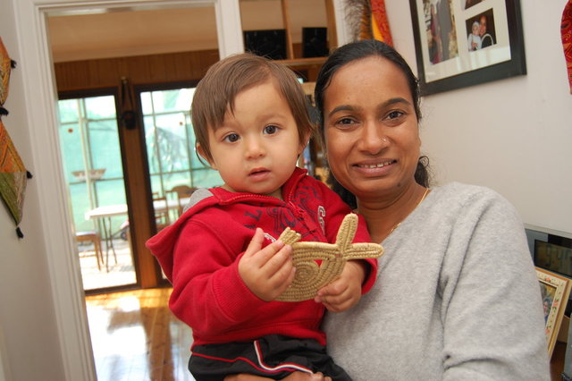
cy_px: 190
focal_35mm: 33
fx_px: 524
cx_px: 286
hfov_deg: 57.2
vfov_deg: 39.9
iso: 400
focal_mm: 22
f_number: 4
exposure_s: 1/60
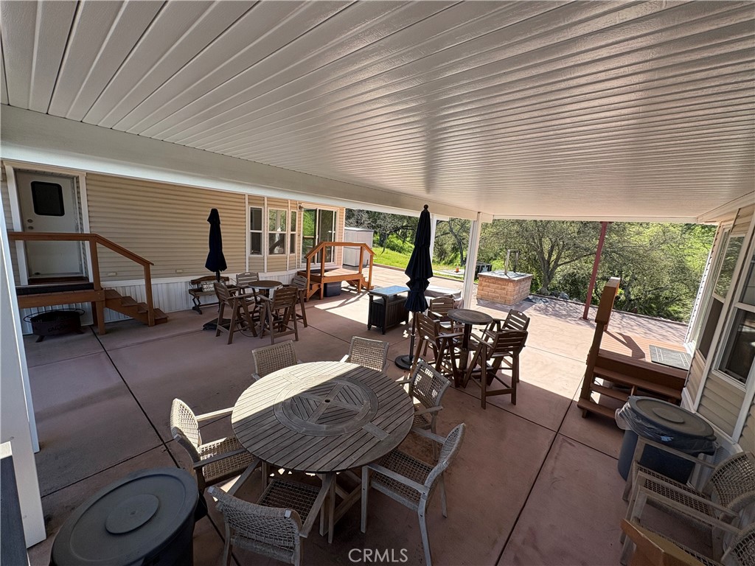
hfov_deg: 102.1
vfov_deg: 85.7
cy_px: 283
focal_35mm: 14
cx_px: 378
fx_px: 305
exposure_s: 1/821
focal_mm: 2.22
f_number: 2.2
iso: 64
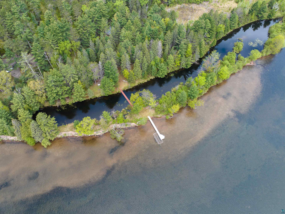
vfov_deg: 56.8
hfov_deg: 71.6
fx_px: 197
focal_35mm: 24
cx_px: 142
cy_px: 107
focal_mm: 12.29
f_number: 2.8
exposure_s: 1/400
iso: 100
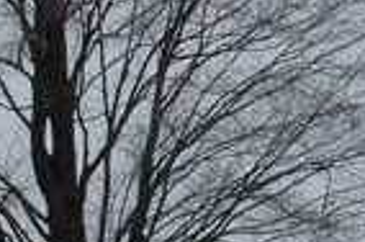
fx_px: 5402
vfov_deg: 2.6
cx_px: 790
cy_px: 319
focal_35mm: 534
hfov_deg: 3.8
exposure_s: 1/320
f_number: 10
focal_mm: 70
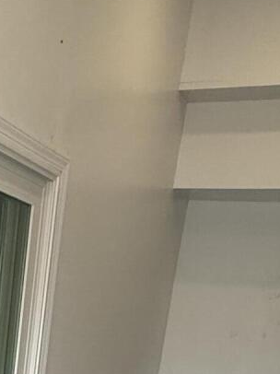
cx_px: -42
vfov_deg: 21.7
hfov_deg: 20.1
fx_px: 745
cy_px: 613
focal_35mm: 69
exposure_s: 1/60
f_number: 2.2
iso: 200
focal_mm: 2.22
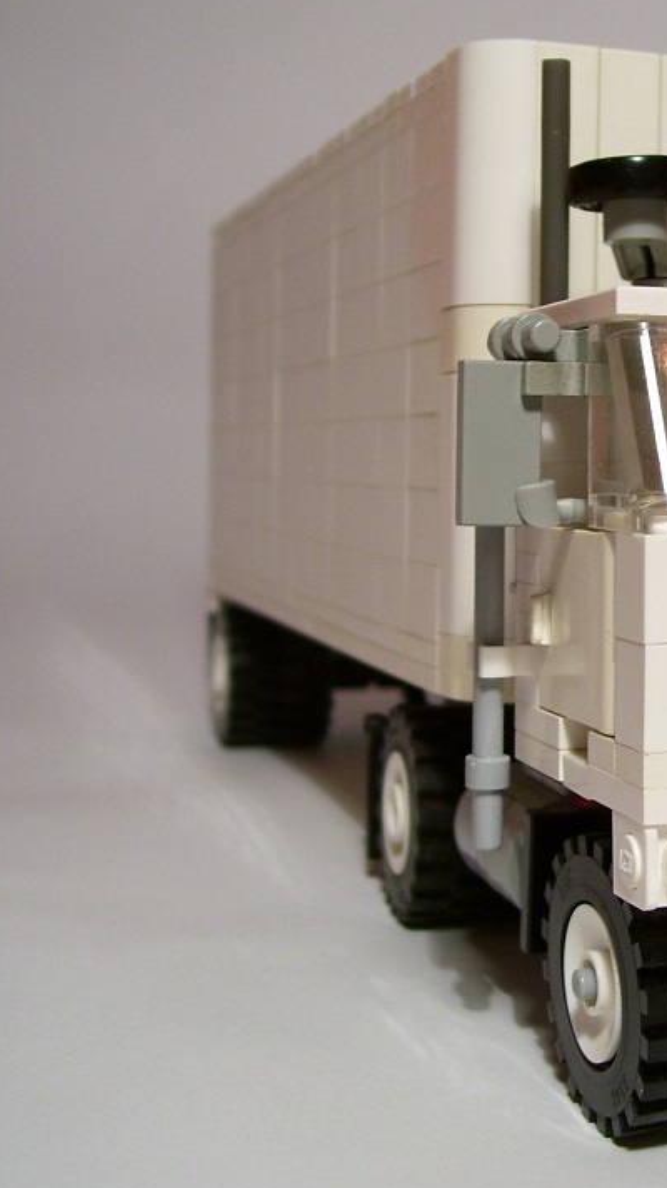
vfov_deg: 36.0
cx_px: 704
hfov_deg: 19.9
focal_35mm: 58
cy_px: 569
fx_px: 1825
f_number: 2.7
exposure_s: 1/30
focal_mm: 6
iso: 80
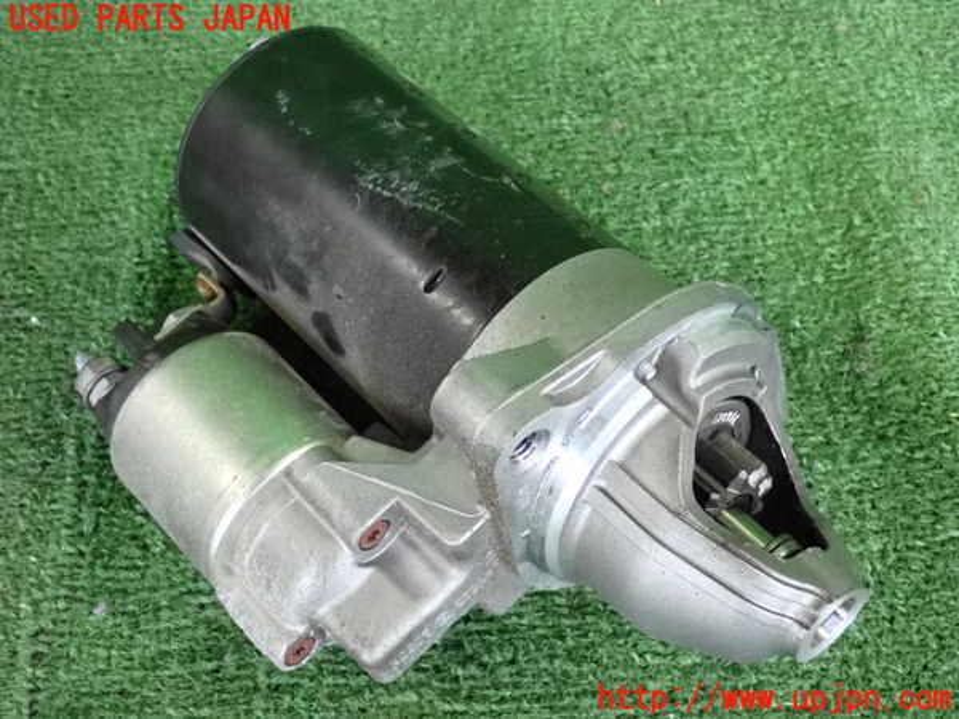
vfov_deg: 27.0
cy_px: 360
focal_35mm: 54
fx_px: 1496
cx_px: 480
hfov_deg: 35.5
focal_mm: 9.65
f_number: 3.3
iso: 2000
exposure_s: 1/125
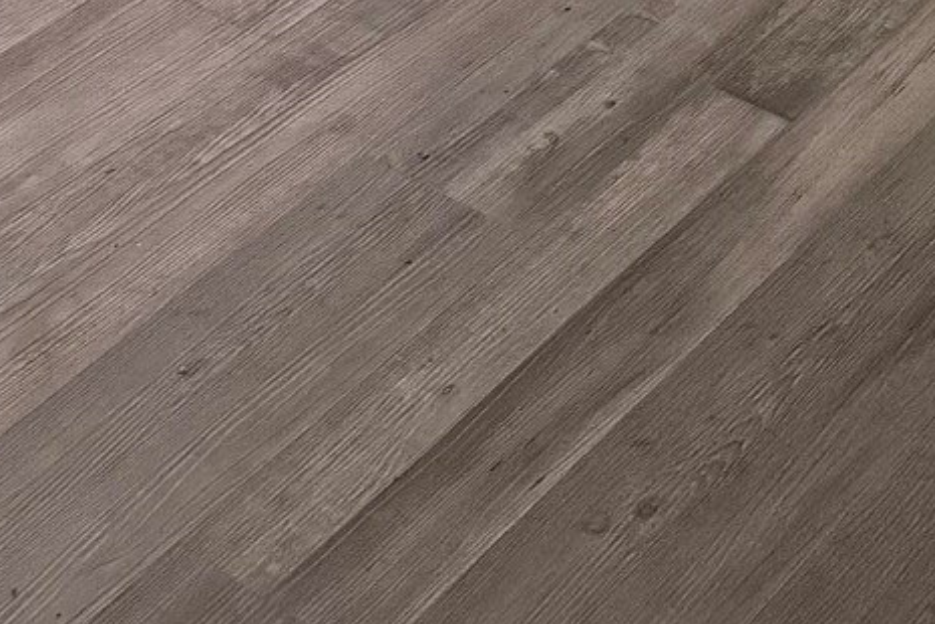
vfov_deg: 10.7
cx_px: 840
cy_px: -1017
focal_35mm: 103
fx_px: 2675
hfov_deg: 19.5
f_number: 1.78
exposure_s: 1/55
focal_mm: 6.76
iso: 800
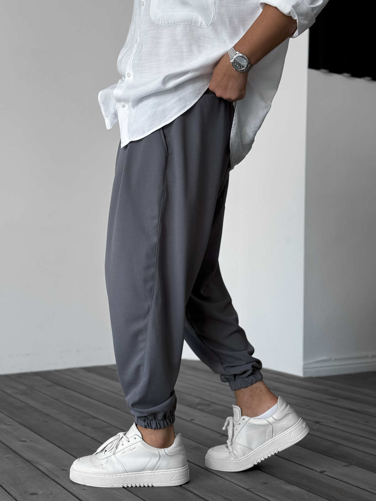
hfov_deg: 30.3
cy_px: 250
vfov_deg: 39.7
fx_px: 695
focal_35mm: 48
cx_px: 188
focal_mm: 6.76
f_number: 1.8
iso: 64
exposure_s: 1/160
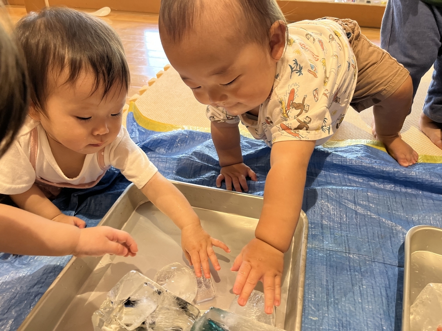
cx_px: 221
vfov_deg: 53.1
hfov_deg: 67.3
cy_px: 166
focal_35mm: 26
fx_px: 332
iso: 125
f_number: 1.6
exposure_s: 1/107
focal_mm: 5.1
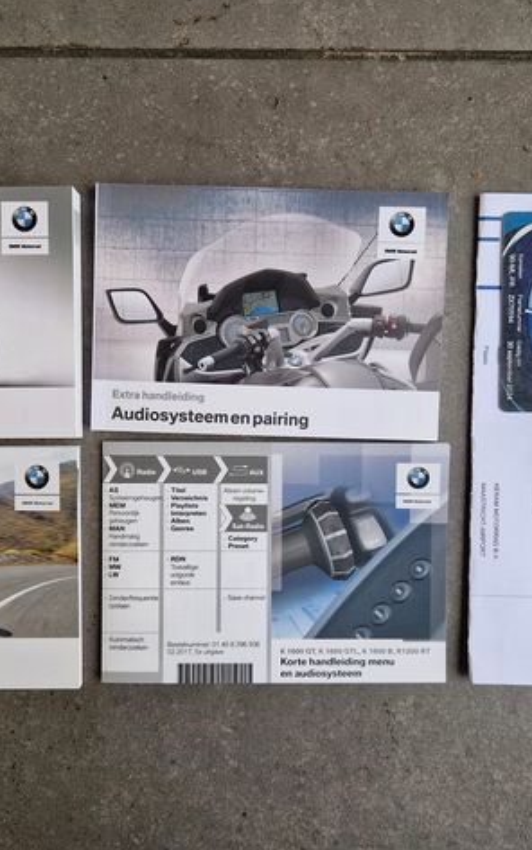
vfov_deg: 58.1
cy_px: 422
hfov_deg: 38.4
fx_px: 765
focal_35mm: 33
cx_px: 273
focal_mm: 5.4
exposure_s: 1/100
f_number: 1.8
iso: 80
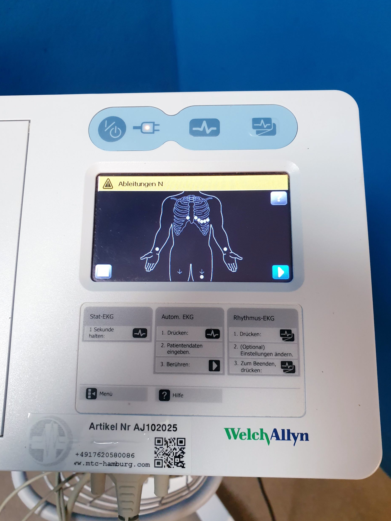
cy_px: 265
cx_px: 192
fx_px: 407
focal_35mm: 27
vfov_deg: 65.3
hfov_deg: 51.4
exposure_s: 1/50
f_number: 2.4
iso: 250
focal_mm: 4.3
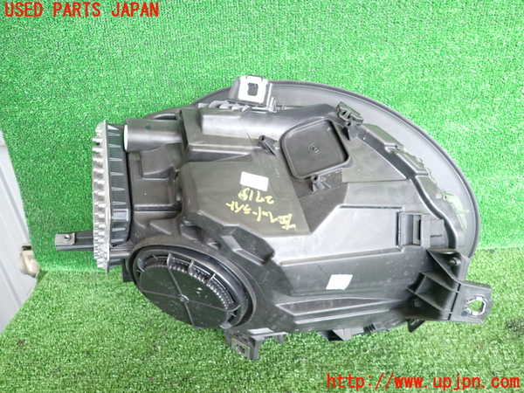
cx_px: 262
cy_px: 196
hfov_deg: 69.4
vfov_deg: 54.9
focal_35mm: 25
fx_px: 378
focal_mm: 4.5
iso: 640
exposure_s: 1/100
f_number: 2
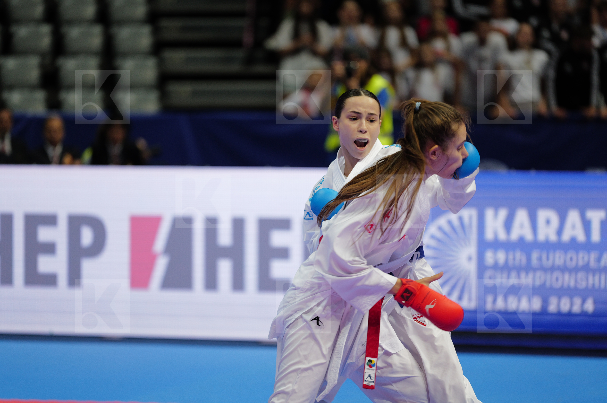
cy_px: 202
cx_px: 304
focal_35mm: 183
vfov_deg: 7.5
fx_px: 3080
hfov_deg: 11.3
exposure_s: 1/1000
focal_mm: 183
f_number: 2.8
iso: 1600
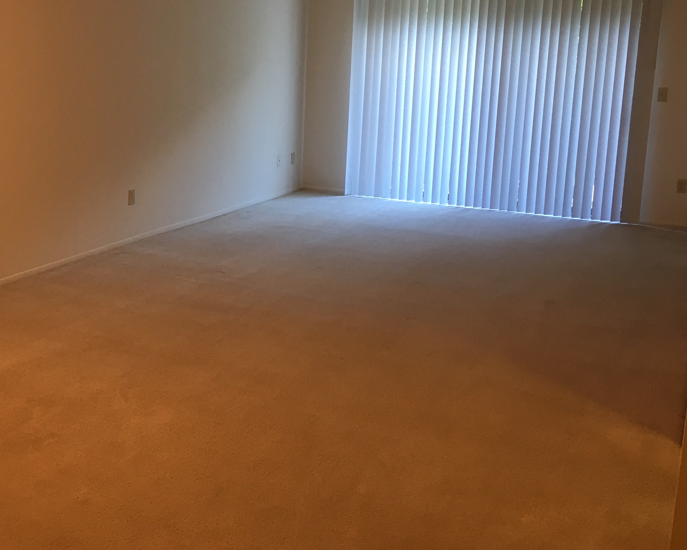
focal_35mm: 42
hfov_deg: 42.7
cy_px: 201
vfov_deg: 35.4
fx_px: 854
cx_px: 189
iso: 50
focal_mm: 4.15
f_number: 2.2
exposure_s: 1/30
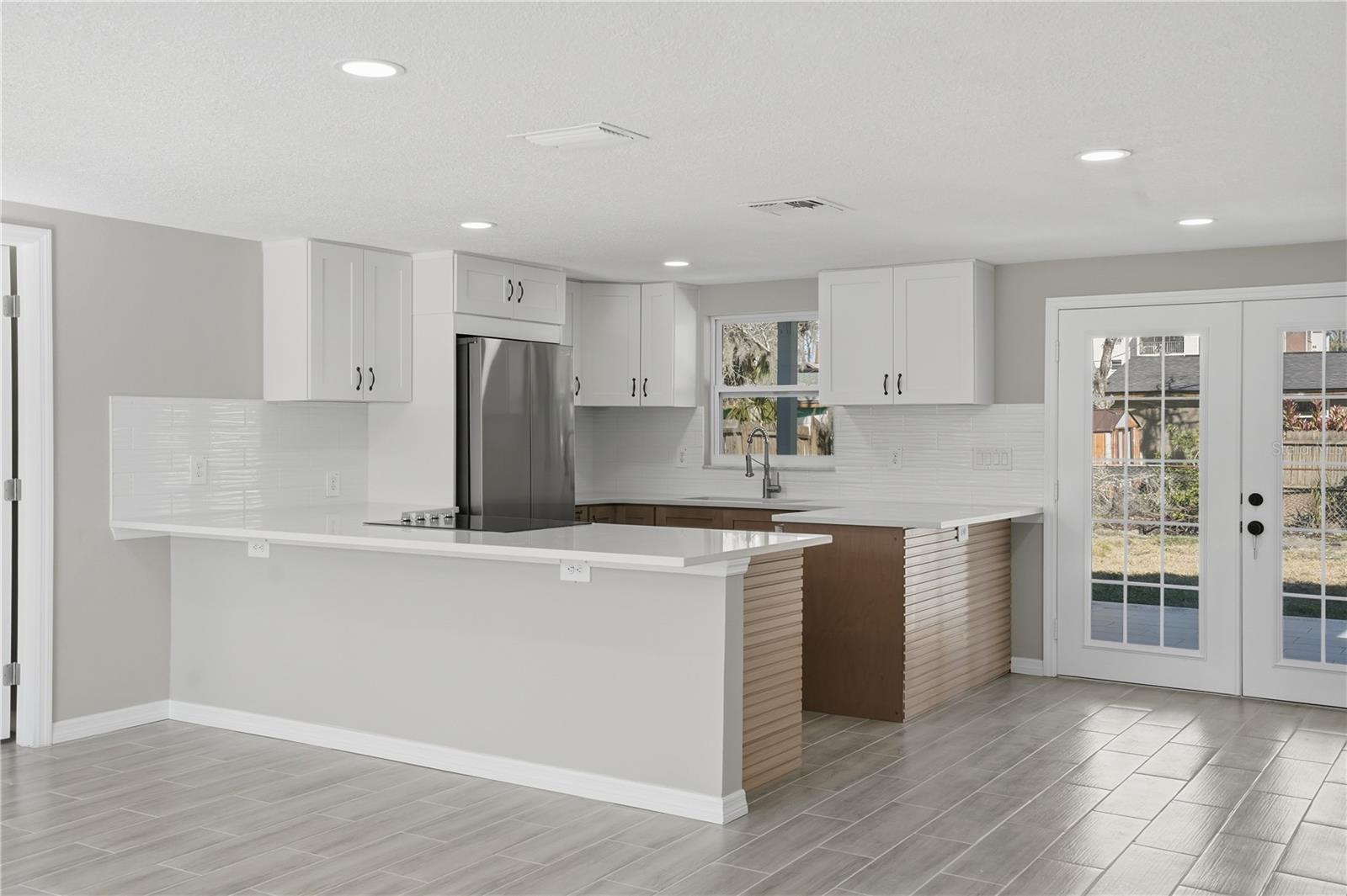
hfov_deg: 54.5
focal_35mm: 35
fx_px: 1309
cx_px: 674
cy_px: 448
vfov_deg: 37.8
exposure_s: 1/3200
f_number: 7.1
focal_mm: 35
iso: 800
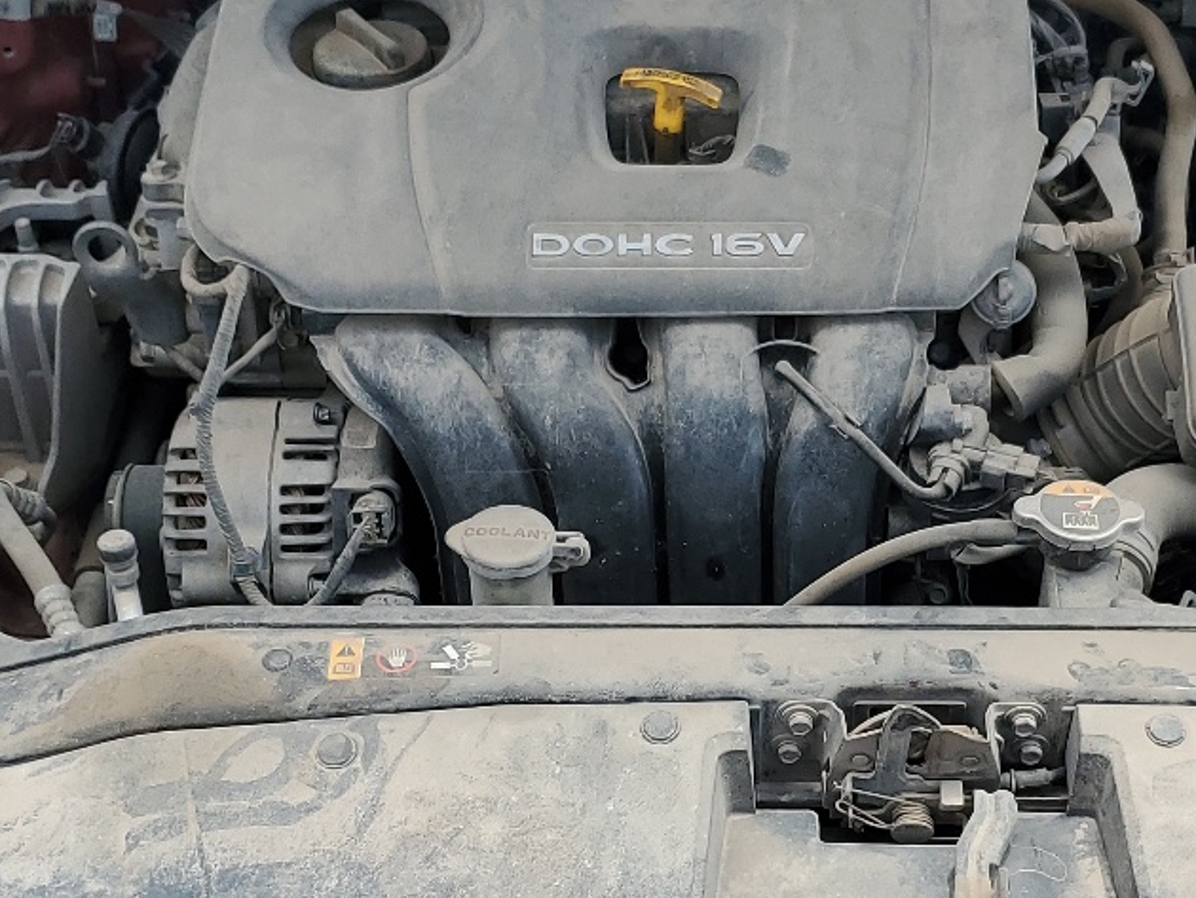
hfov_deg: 29.2
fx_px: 2281
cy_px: 471
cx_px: 807
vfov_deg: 22.3
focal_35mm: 66
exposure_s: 1/1429
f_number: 1.5
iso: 50
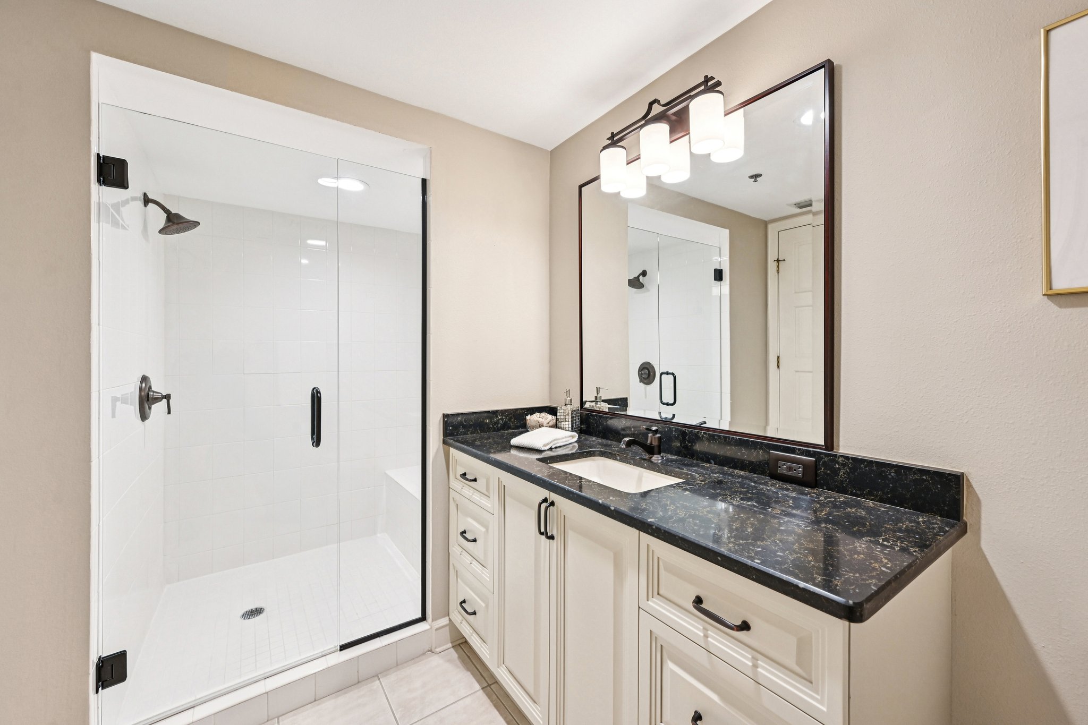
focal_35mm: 14
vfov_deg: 81.2
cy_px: 362
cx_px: 544
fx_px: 423
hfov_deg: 104.3
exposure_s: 1/20
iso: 400
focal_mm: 14
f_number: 8
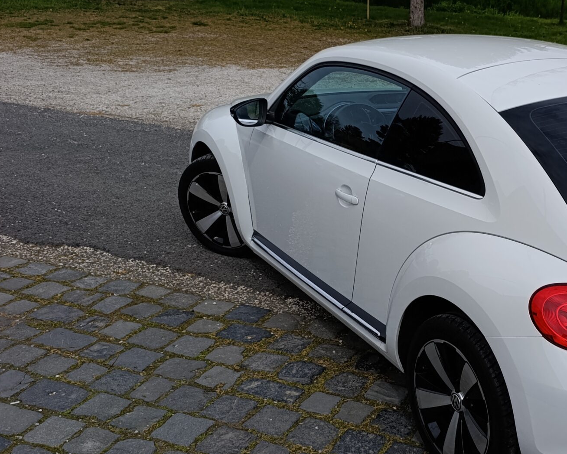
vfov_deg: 34.1
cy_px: 268
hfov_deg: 39.5
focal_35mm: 44
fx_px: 739
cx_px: 489
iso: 50
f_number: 1.6
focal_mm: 6.14
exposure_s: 1/1189
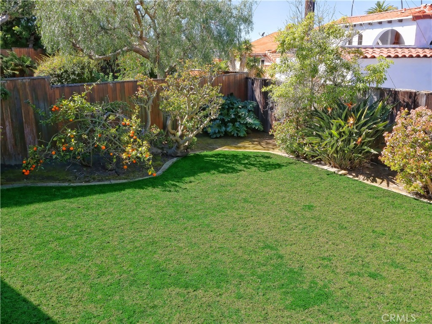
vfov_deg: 44.2
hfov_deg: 56.8
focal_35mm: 32
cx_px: 216
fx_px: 399
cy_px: 162
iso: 250
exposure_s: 1/80
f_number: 11
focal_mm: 16
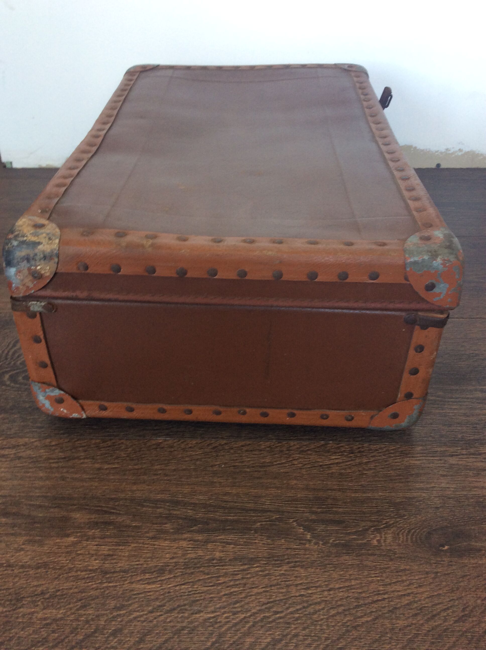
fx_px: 601
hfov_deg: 44.1
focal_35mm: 32
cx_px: 243
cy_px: 325
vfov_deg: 56.9
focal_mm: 3.3
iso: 50
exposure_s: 1/25
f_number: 2.4
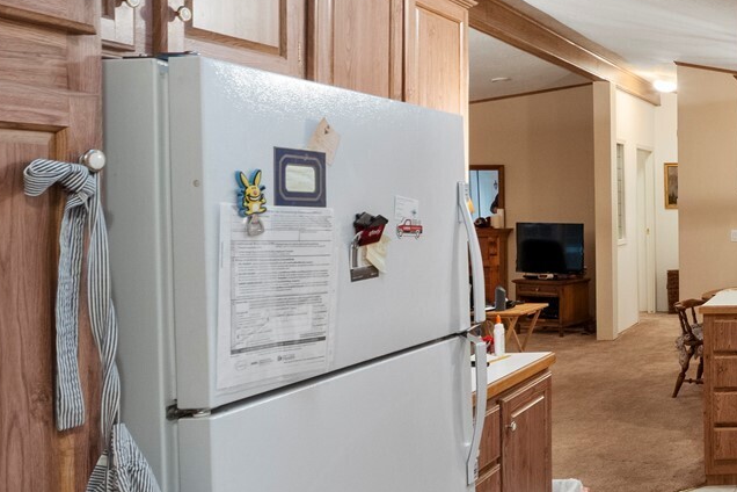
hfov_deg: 36.1
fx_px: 819
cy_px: 175
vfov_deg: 33.2
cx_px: 910
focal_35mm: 40
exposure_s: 1.6
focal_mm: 10
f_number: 8
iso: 400
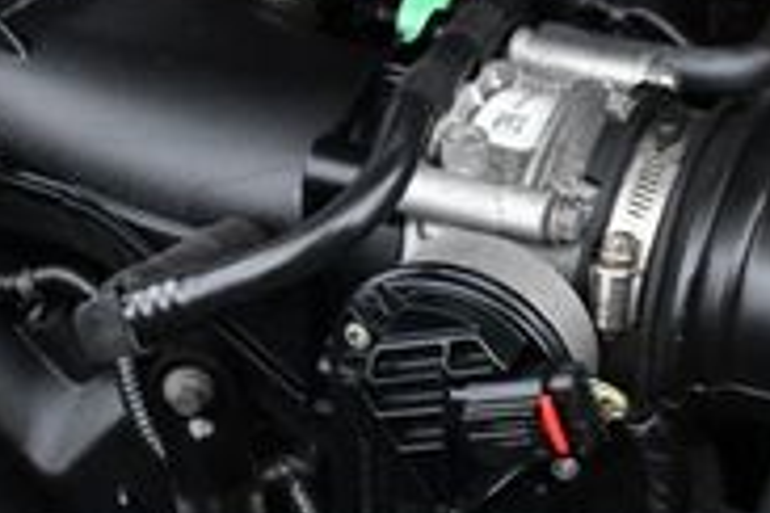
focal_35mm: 126
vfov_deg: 10.9
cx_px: 686
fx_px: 2695
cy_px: 227
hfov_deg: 16.1
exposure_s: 1/80
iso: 2500
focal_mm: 24
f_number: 4.5
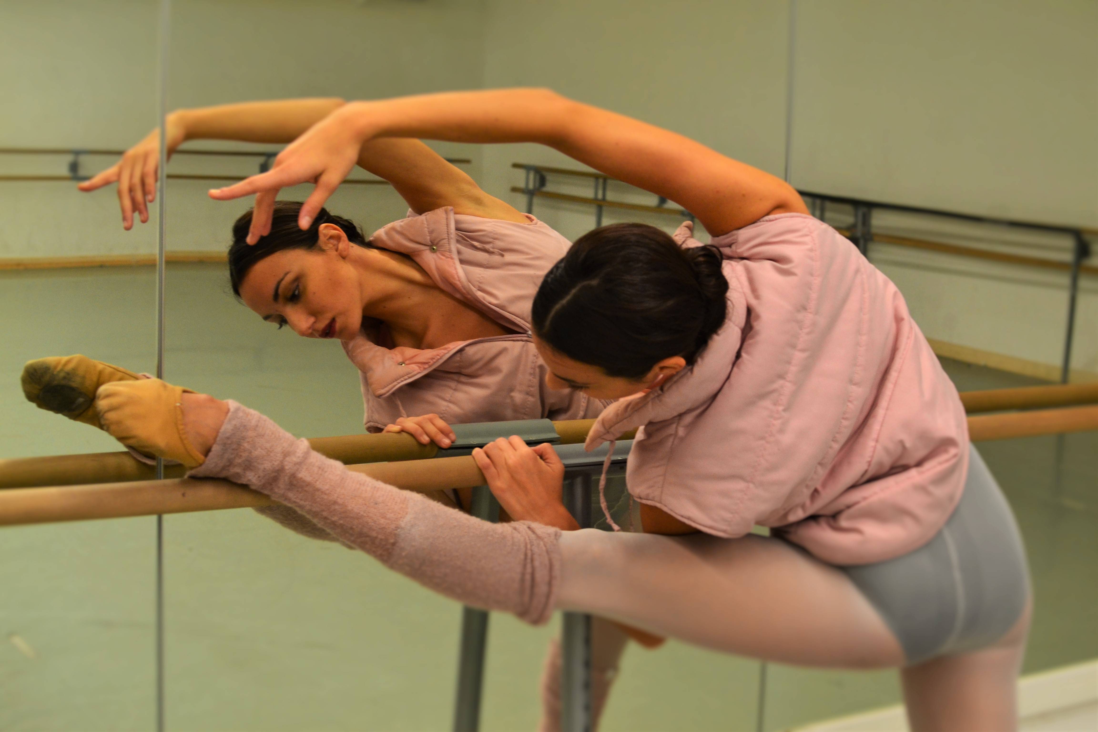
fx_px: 1601
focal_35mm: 52
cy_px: 366
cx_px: 549
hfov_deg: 37.9
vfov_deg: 25.8
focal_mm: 35
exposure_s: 1/60
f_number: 4.5
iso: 800
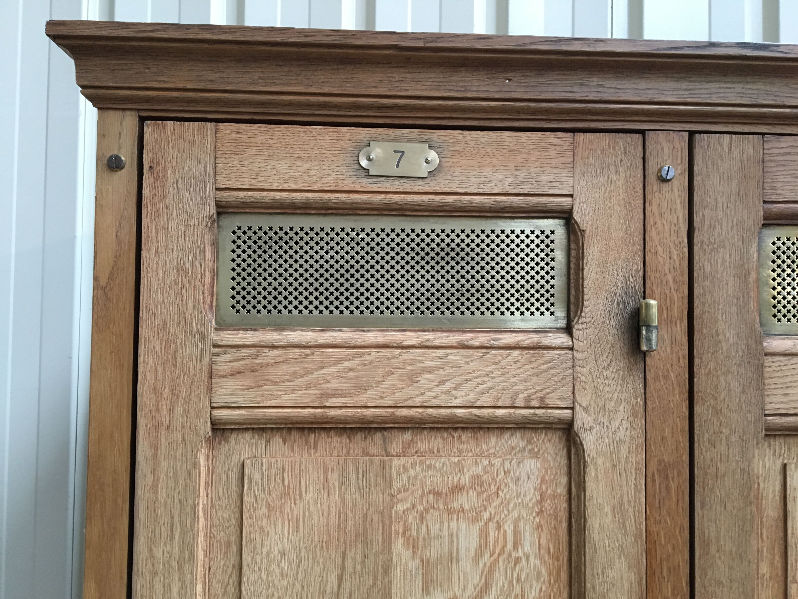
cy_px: 300
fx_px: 669
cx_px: 399
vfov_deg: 48.2
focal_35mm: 29
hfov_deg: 61.7
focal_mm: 4.15
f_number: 2.2
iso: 160
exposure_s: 1/33
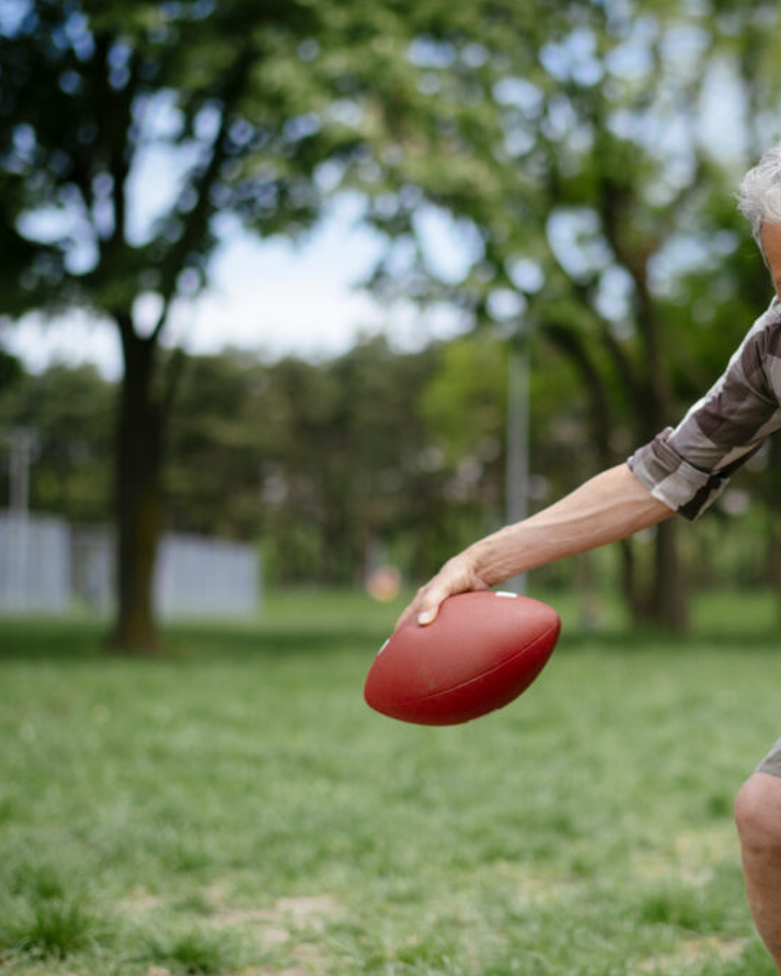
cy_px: 487
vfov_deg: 23.3
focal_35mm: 82
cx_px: 659
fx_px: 2369
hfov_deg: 18.5
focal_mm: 58
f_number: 2
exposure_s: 1/3200
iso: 80
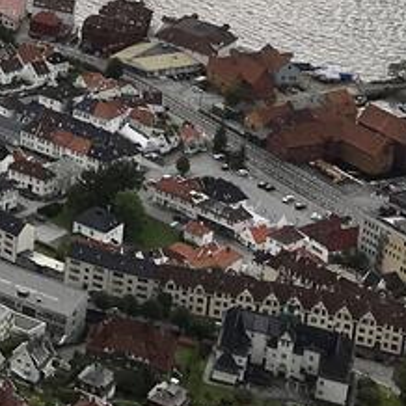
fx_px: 1964
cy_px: -329
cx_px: -661
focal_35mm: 148
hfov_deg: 9.9
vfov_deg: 11.0
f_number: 2.2
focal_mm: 4.15
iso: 25
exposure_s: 1/793
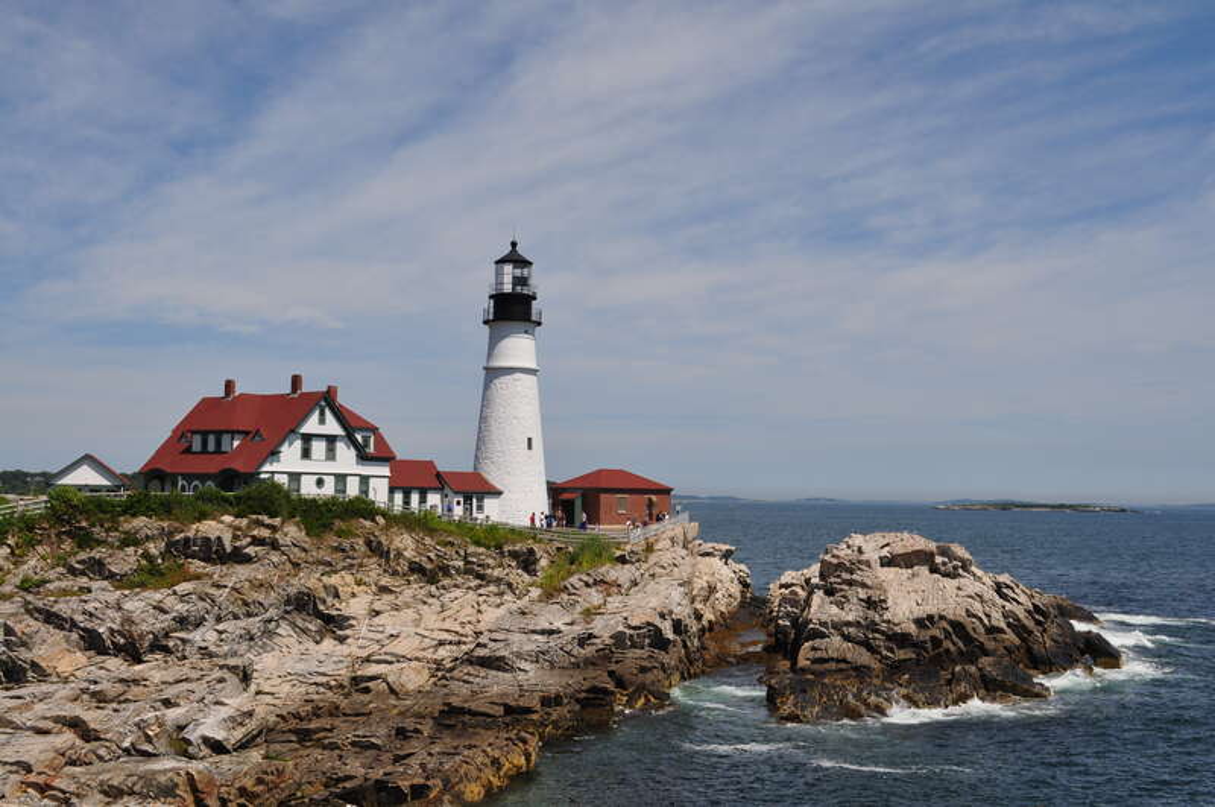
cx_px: 608
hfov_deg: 49.6
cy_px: 404
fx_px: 1314
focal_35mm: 39
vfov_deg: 34.1
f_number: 11
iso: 200
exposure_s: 1/400
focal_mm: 26
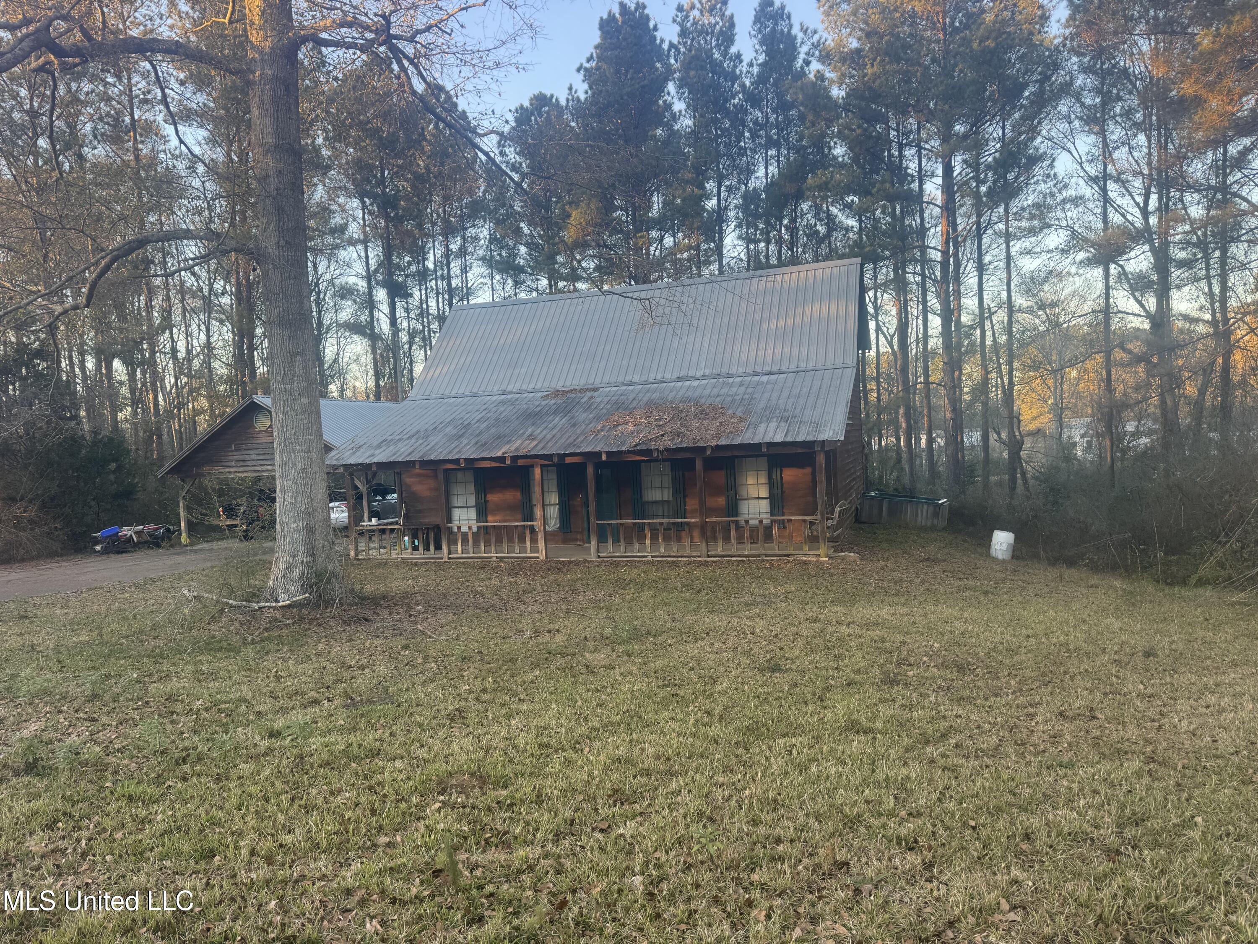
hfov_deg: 71.6
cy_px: 472
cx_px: 629
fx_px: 872
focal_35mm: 24
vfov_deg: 56.8
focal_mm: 6.76
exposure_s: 1/121
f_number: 1.78
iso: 64
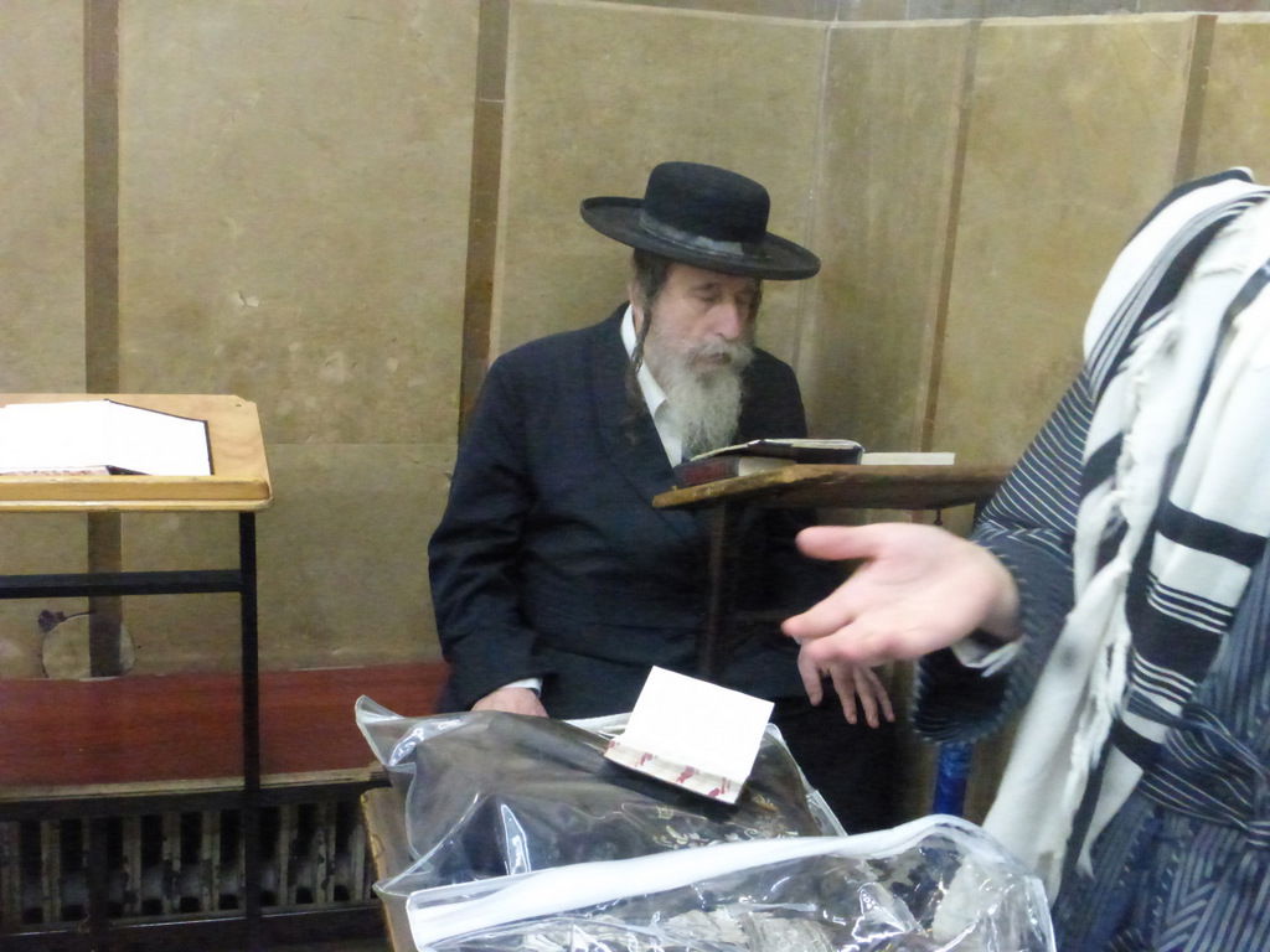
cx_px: 635
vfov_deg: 35.1
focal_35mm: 41
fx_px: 1504
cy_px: 476
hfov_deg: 45.8
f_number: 5.6
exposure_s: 1/60
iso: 3200
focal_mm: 7.4
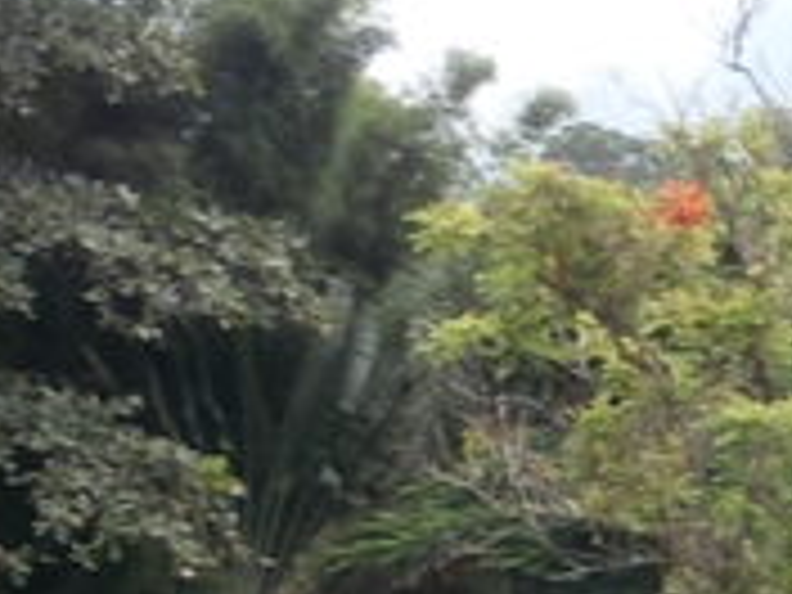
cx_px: 878
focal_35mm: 375
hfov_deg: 5.3
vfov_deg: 4.0
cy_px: 580
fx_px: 8580
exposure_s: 1/125
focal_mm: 19.54
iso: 100
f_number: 5.4
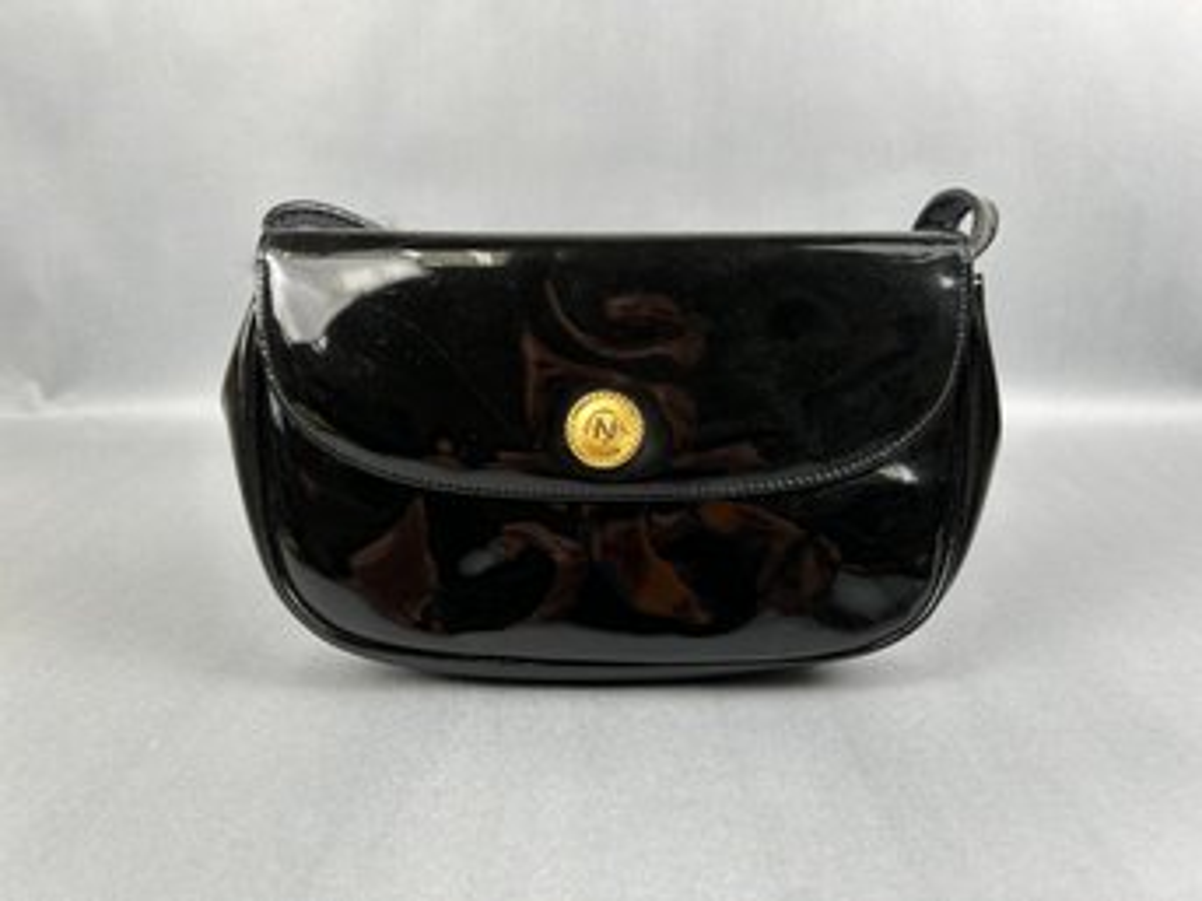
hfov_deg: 67.3
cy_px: 450
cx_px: 601
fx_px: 903
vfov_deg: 53.0
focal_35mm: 26
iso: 64
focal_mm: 5.7
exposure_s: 1/120
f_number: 1.5
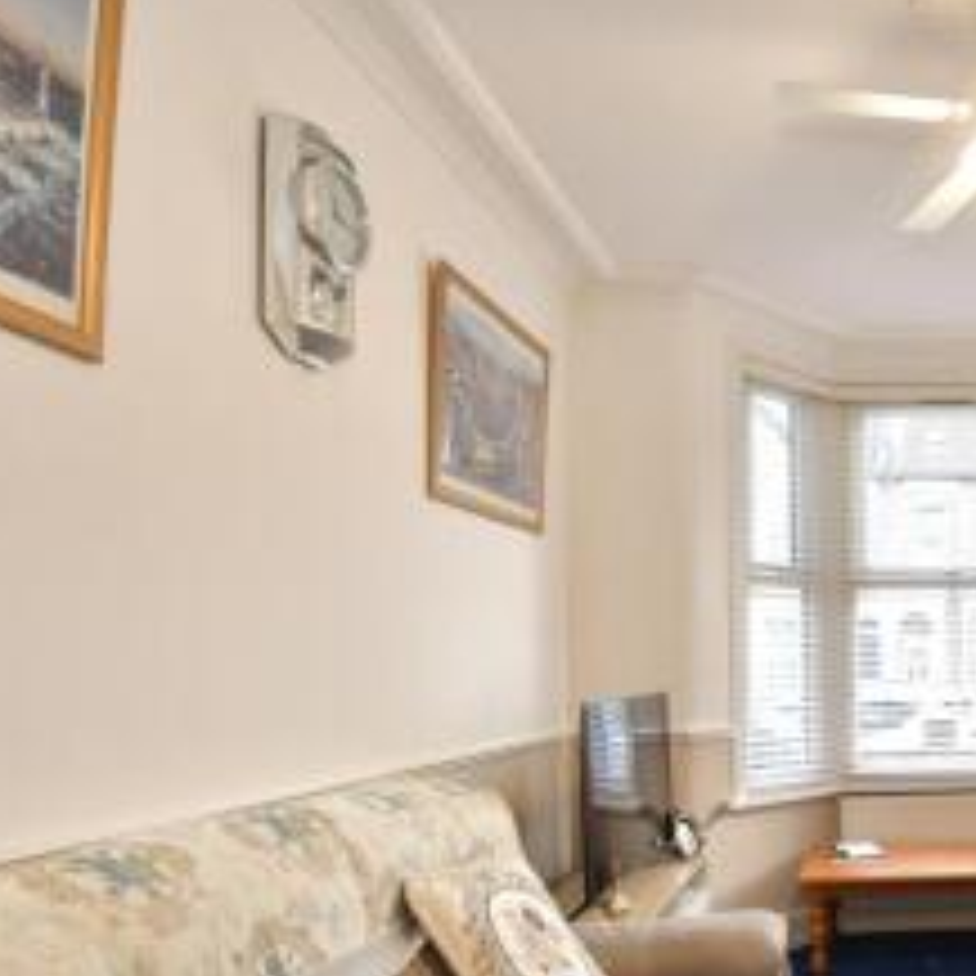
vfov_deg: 55.5
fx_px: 893
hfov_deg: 47.7
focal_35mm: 28
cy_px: 686
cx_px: 972
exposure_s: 1/2.5
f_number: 8
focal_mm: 10
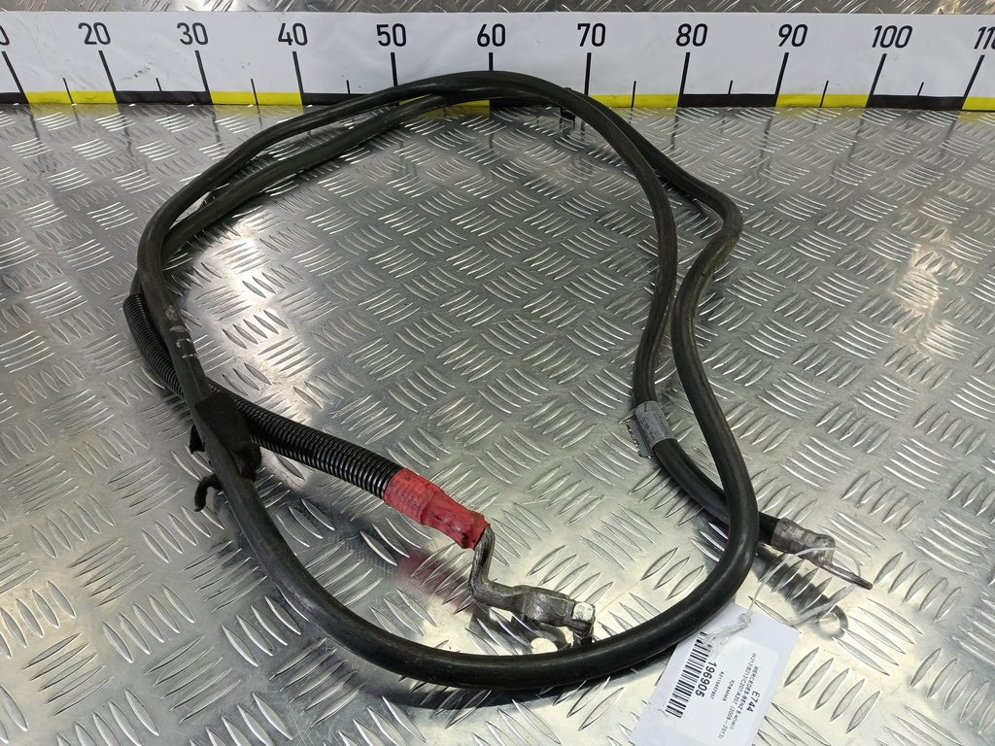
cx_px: 498
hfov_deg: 73.9
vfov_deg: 58.9
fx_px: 661
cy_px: 373
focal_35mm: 23
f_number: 1.6
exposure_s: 1/50
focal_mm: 4.11
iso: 107
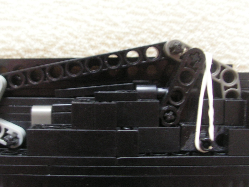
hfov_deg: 31.5
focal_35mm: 61
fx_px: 439
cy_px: 97
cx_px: 86
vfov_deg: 24.0
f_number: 3.2
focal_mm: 6.4
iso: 200
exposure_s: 1/2.5
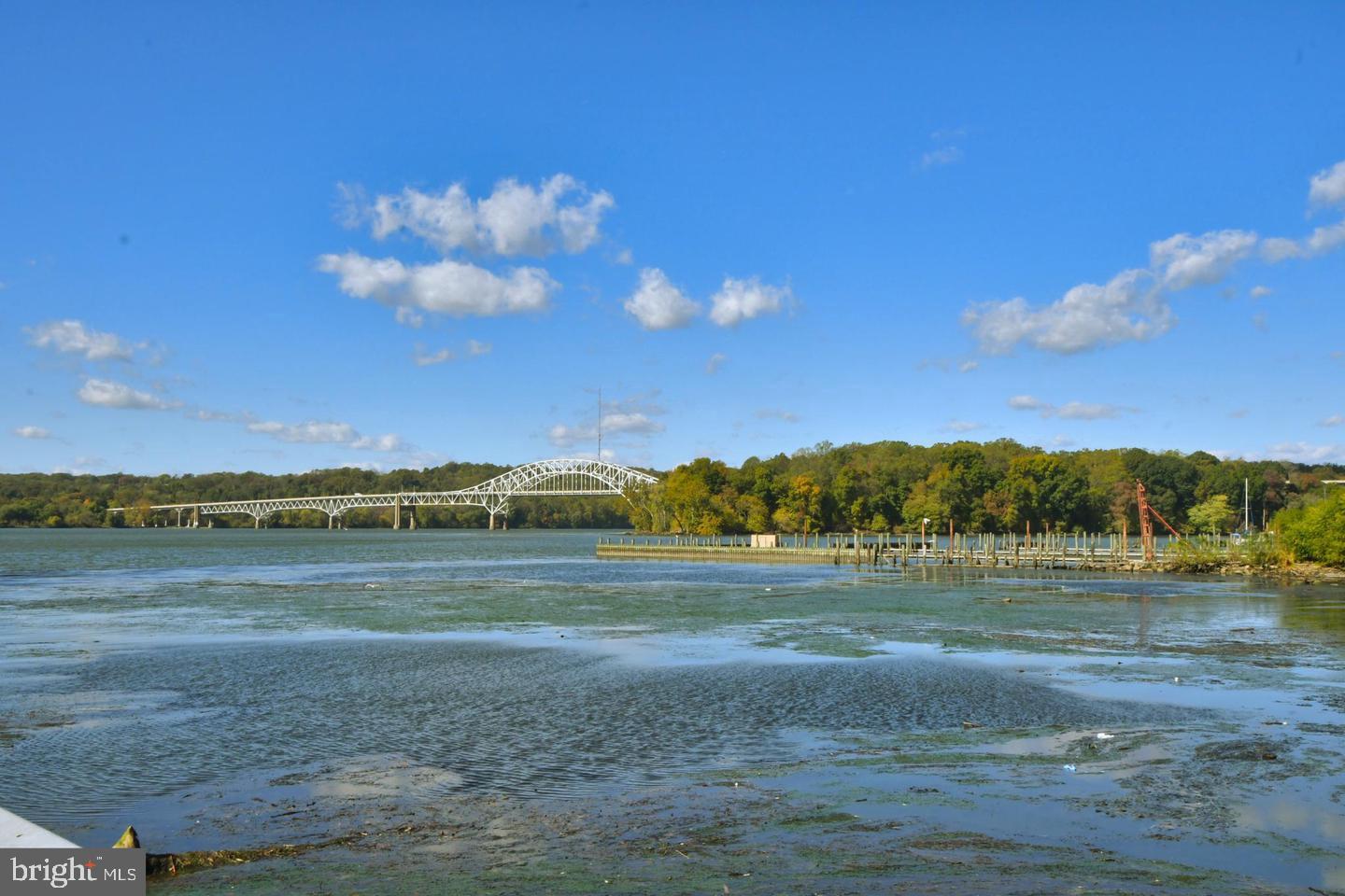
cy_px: 448
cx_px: 672
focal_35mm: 36
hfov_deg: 53.1
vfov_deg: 36.9
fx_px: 1345
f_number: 20
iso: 400
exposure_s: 1/250
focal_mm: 24
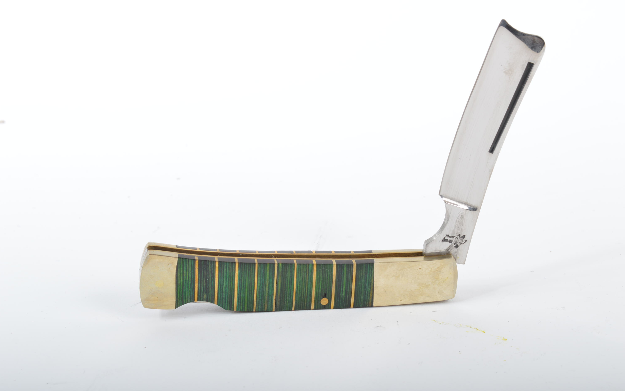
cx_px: 312
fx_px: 1440
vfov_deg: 15.5
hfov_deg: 24.5
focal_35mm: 85
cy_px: 190
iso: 100
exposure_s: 1/200
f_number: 13
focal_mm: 55
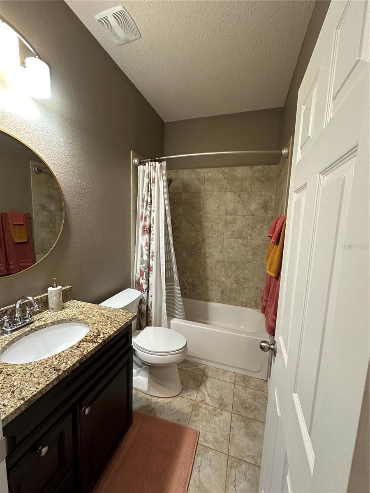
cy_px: 246
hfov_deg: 85.7
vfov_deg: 102.1
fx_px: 200
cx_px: 185
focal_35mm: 14
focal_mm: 2.22
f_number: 2.2
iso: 250
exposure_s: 1/60
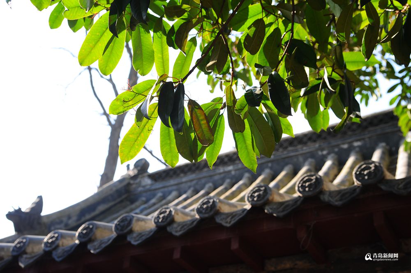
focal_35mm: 46
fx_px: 525
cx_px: 206
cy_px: 136
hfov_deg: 42.8
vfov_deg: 29.2
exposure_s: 1/160
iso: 250
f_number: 5.6
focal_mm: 46
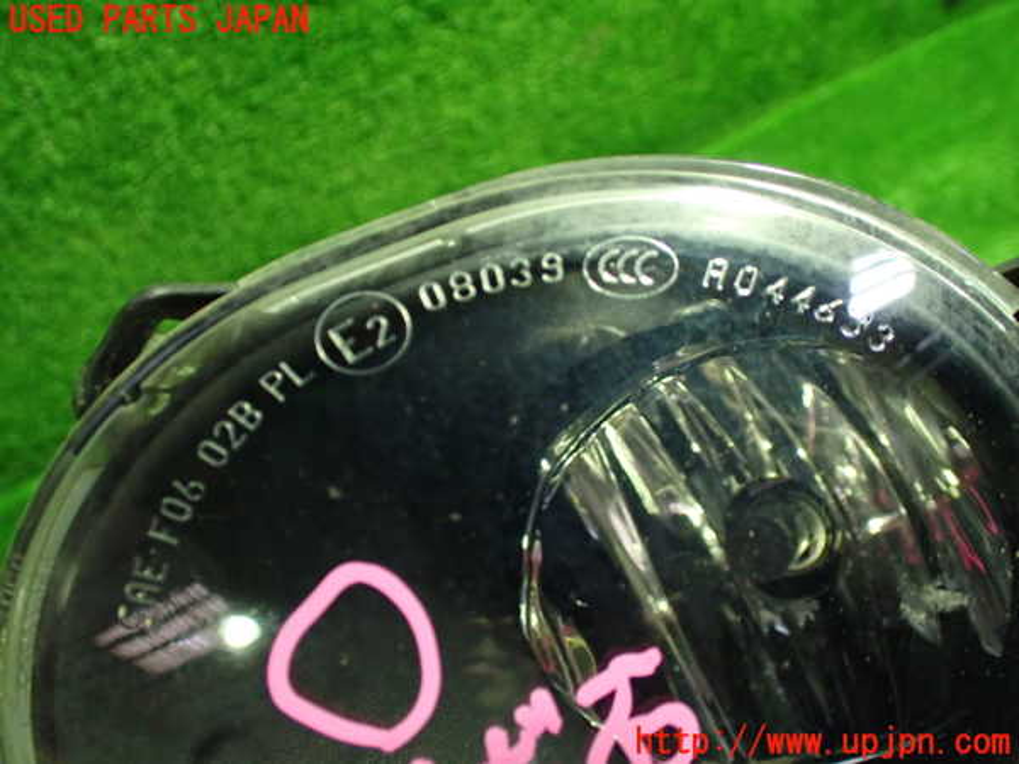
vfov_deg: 46.8
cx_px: 510
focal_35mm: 30
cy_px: 382
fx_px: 883
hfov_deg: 60.0
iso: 800
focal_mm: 5.4
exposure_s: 1/60
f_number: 2.3
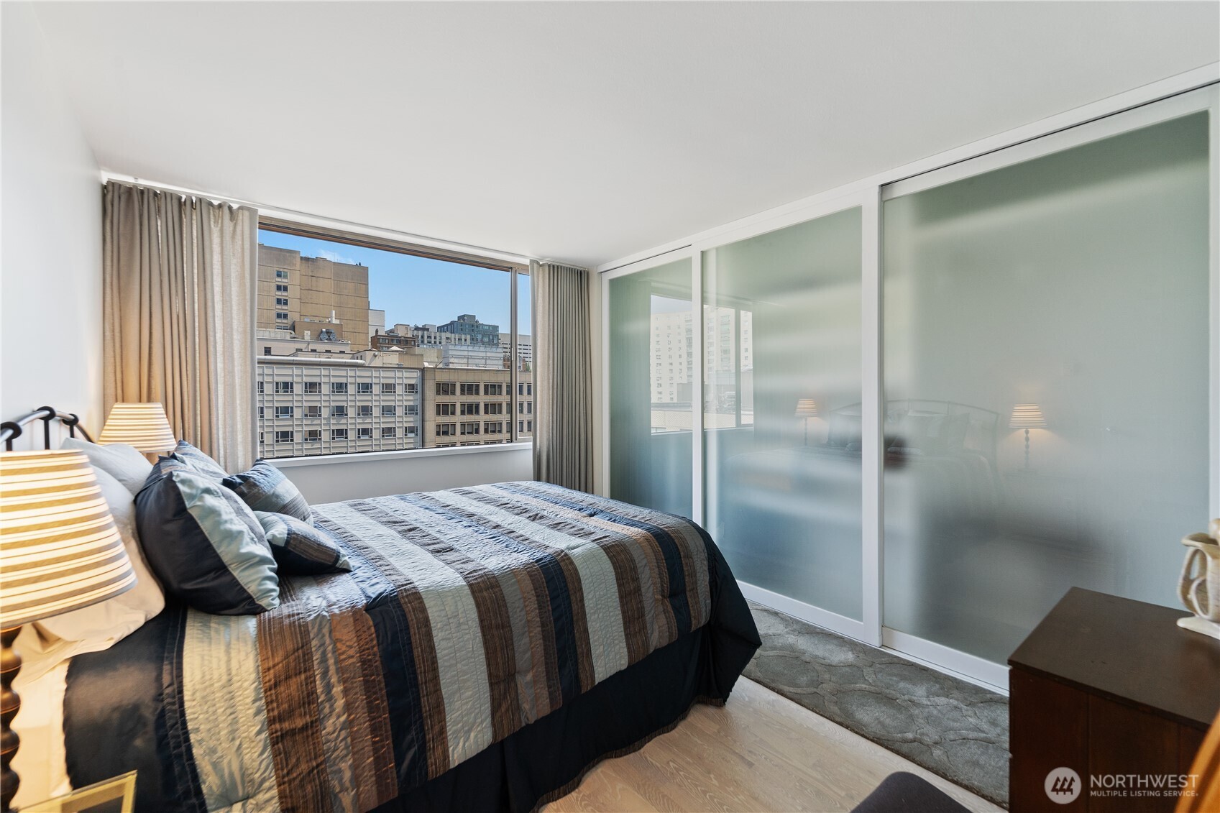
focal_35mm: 14
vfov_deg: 81.2
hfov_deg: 104.3
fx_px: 474
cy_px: 406
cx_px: 610
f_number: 8
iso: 200
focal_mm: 14
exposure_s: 1/8
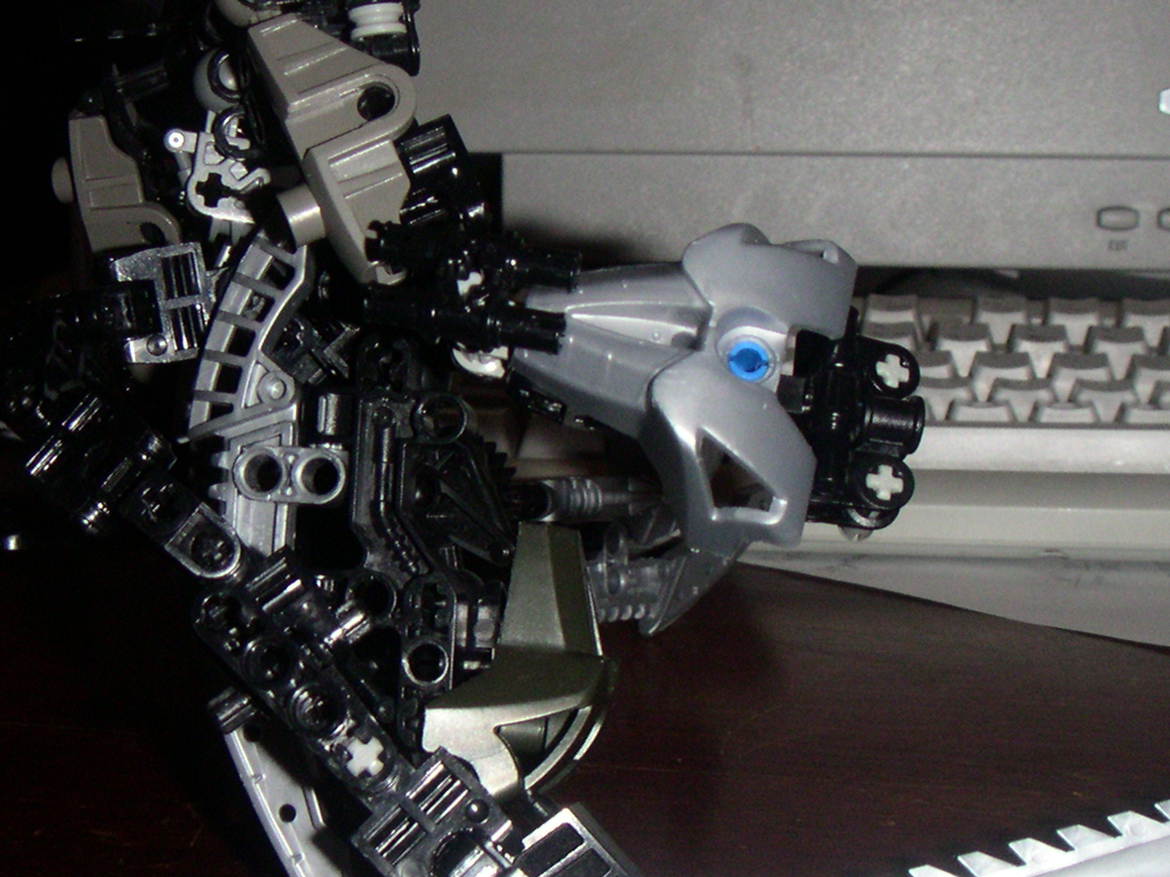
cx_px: 427
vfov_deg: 22.3
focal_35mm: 66
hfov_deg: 29.3
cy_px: 435
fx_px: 2231
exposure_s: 1/50
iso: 160
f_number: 6.6
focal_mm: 6
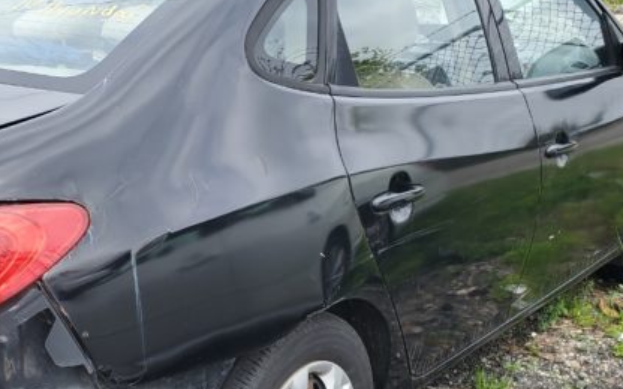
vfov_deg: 24.2
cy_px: 292
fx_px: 900
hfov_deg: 37.3
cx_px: 163
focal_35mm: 53
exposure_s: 1/596
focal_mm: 4.3
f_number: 2.4
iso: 50
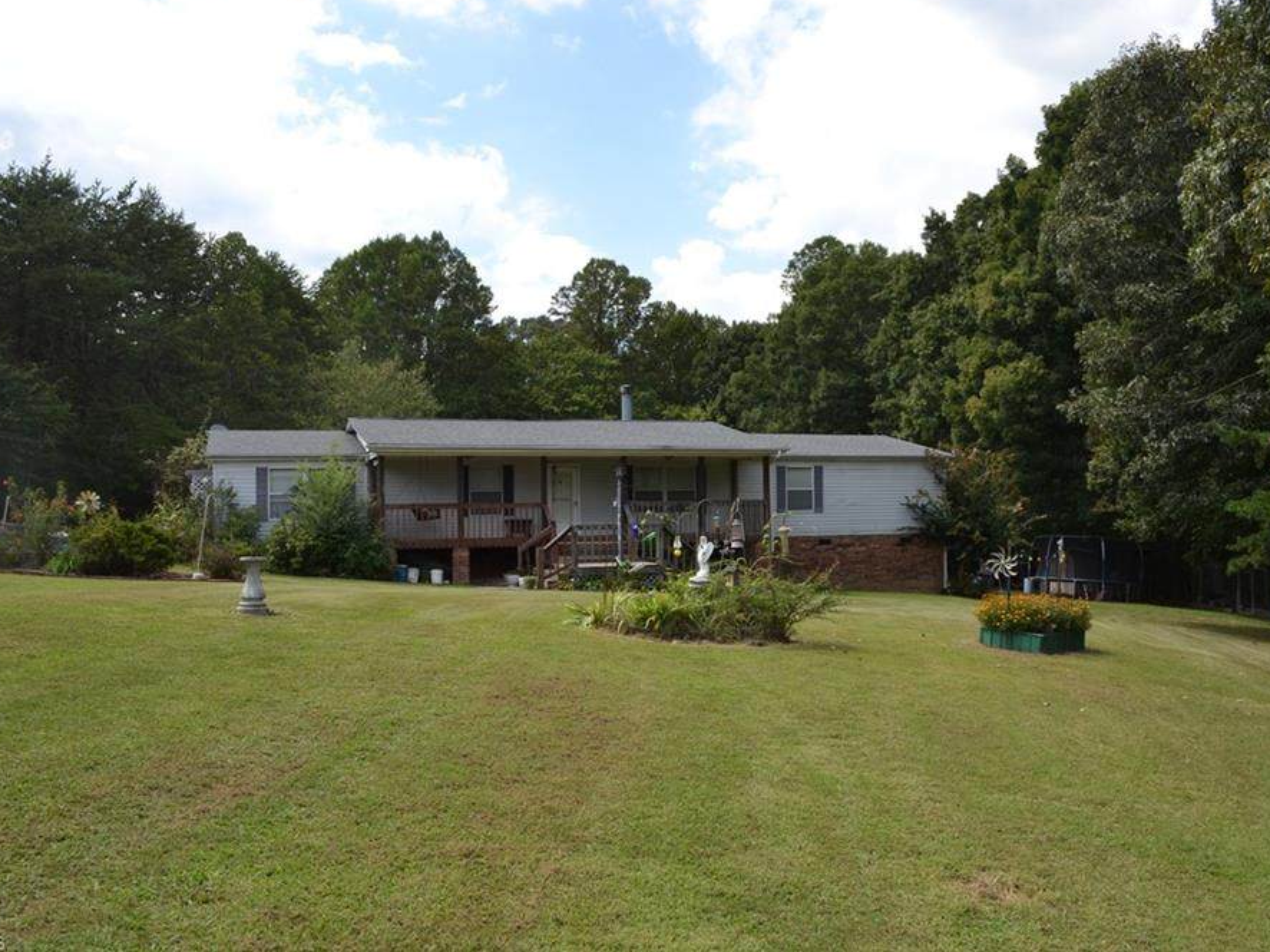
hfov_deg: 60.0
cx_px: 642
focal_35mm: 30
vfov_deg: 46.8
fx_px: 1100
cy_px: 467
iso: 100
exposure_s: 1/200
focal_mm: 18
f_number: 8
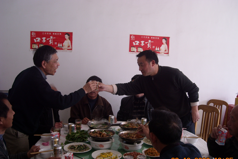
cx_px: 120
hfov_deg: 50.7
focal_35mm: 38
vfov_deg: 35.0
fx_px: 251
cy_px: 87
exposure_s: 1/60
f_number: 2.8
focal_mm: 5.7
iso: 87
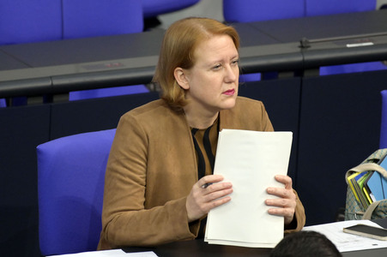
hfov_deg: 4.1
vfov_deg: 2.7
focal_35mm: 500
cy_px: 128
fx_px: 5371
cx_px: 194
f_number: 5.6
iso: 10000
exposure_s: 1/250
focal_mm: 500
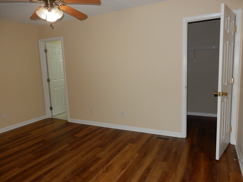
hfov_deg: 69.4
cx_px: 122
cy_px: 91
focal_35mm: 25
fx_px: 175
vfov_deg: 54.9
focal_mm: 4.5
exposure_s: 1/60
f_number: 3.7
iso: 280
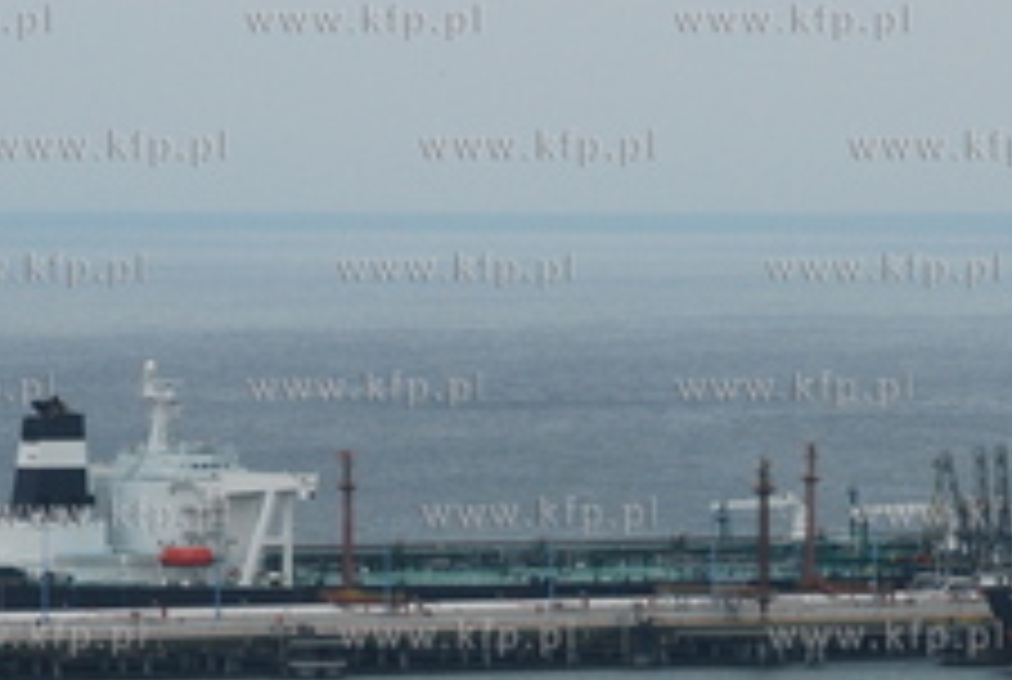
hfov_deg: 4.5
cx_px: 697
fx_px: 12788
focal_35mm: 454
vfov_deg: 3.0
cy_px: 576
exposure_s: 1/250
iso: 640
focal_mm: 170
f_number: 4.5
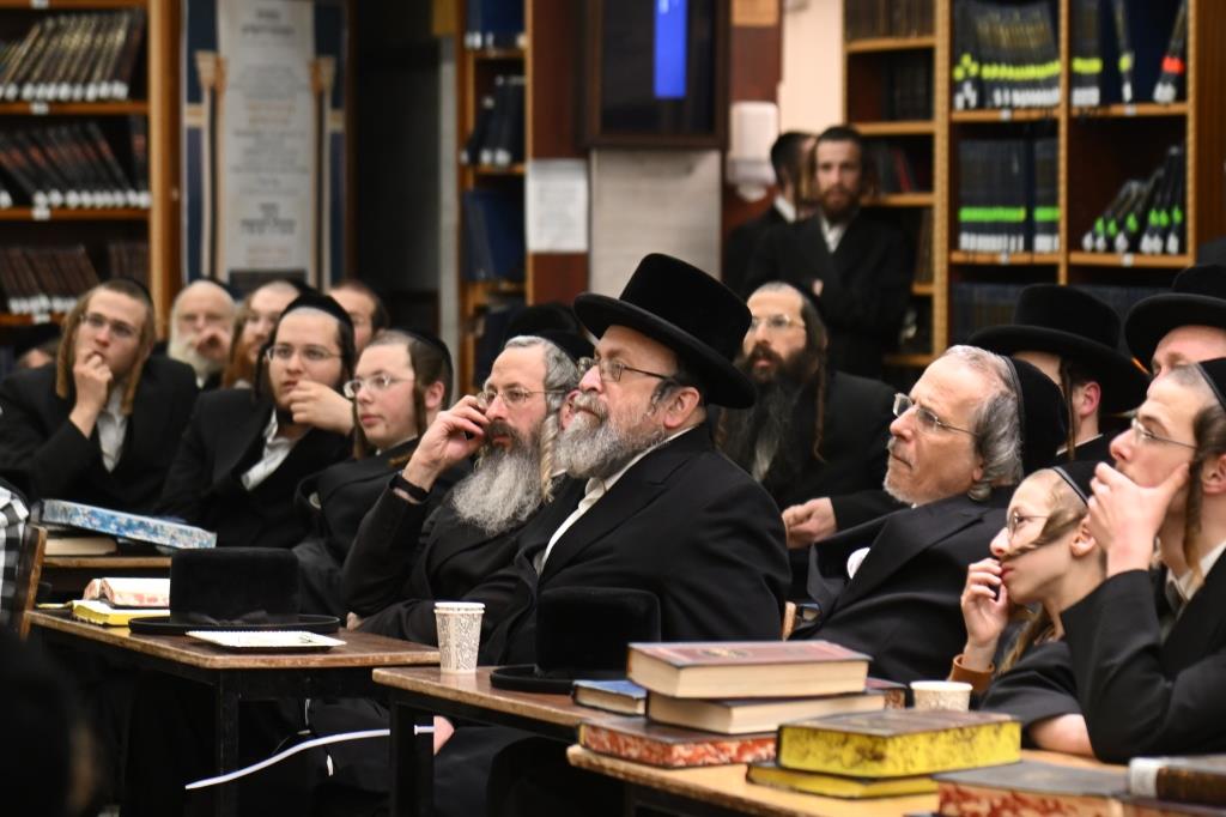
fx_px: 6128
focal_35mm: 180
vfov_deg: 7.6
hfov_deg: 11.4
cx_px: 613
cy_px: 408
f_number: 4
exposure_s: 1/100
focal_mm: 120
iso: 1250
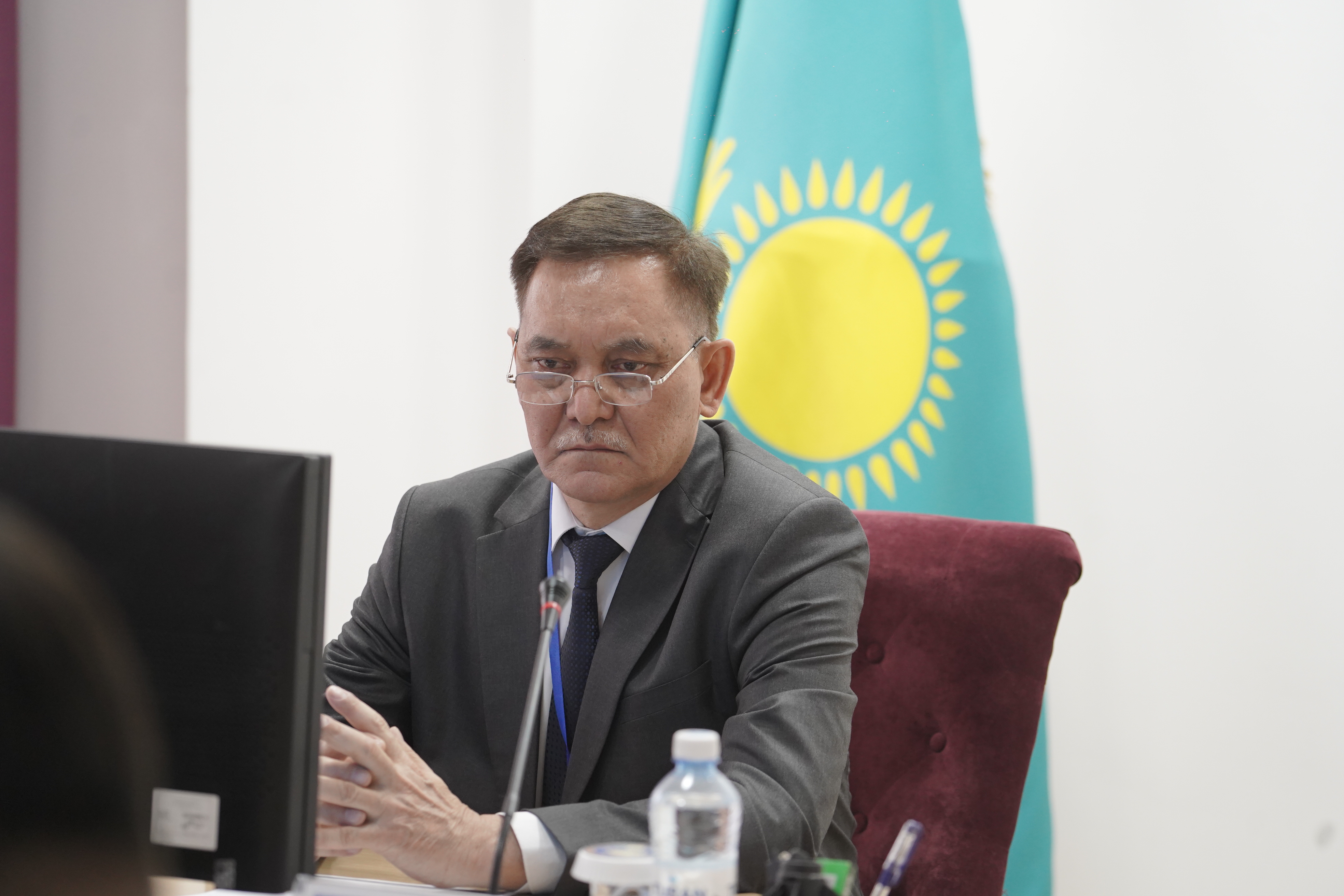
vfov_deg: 10.2
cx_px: 672
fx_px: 5040
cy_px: 448
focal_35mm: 135
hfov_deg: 15.2
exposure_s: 1/160
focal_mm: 135
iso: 2500
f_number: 4
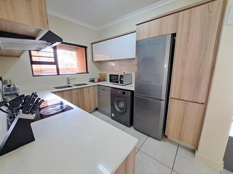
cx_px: 116
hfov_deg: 106.2
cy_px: 87
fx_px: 88
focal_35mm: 13
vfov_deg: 89.9
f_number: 2.2
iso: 125
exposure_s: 1/50
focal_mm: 1.74
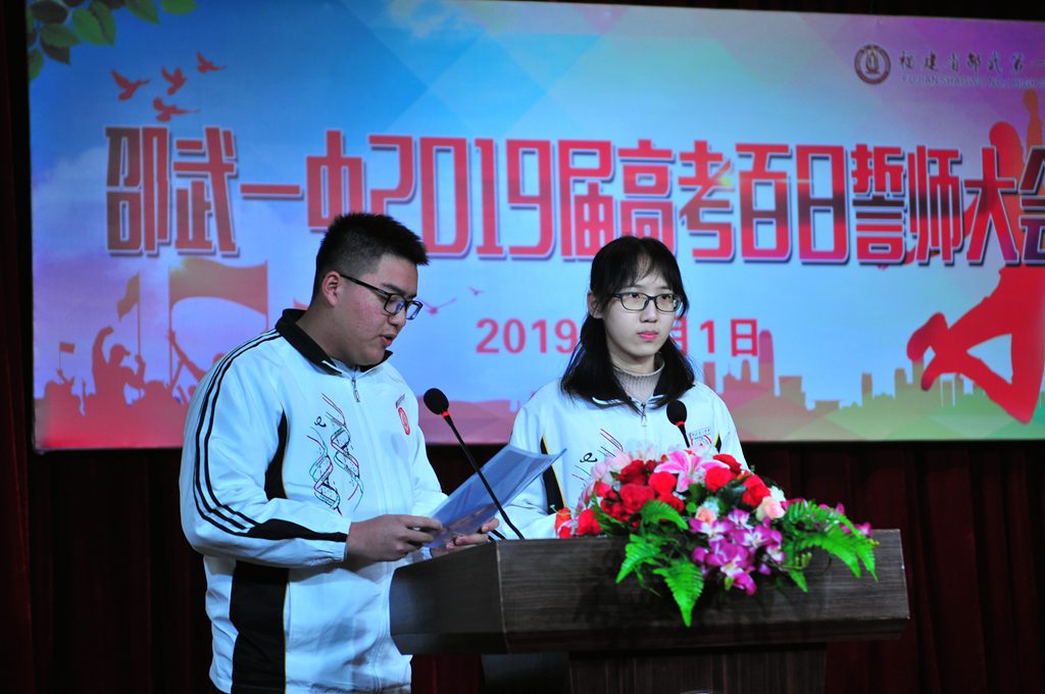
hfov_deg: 19.5
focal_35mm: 105
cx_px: 522
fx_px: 3044
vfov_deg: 13.0
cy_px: 347
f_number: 2.8
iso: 320
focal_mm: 70
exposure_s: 1/200
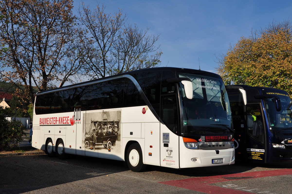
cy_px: 97
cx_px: 146
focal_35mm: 39
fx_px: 316
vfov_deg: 34.1
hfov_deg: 49.6
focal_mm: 26
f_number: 10
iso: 200
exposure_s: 1/400
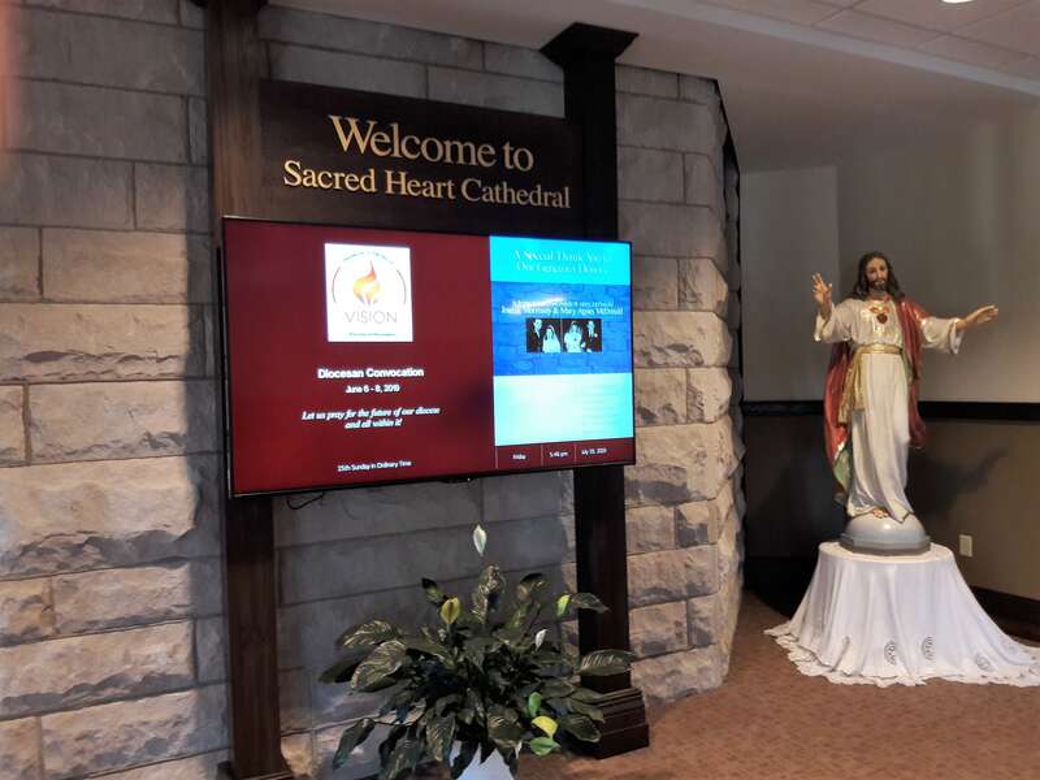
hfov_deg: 63.4
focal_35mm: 28
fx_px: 841
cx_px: 520
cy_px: 390
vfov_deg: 49.7
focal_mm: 3.7
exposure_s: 1/30
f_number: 1.9
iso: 100
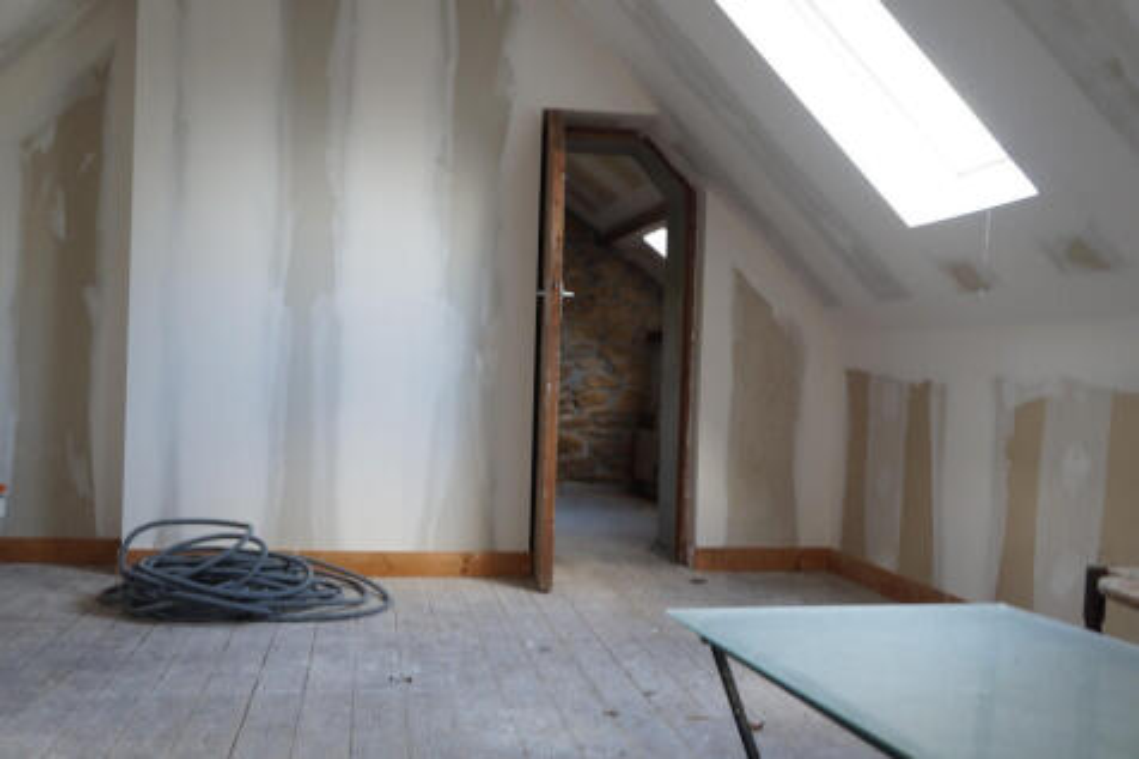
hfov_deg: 53.1
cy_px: 380
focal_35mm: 36
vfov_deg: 36.8
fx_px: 1139
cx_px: 570
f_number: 4
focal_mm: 24
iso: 200
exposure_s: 1/10
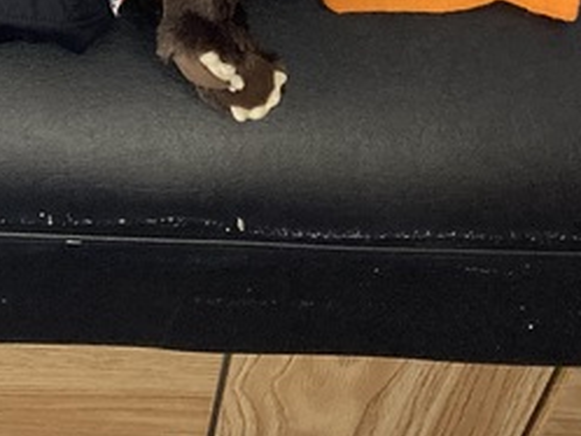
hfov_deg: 16.6
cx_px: -54
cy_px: -394
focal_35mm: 115
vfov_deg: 11.7
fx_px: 1931
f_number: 1.8
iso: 200
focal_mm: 3.99
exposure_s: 1/60
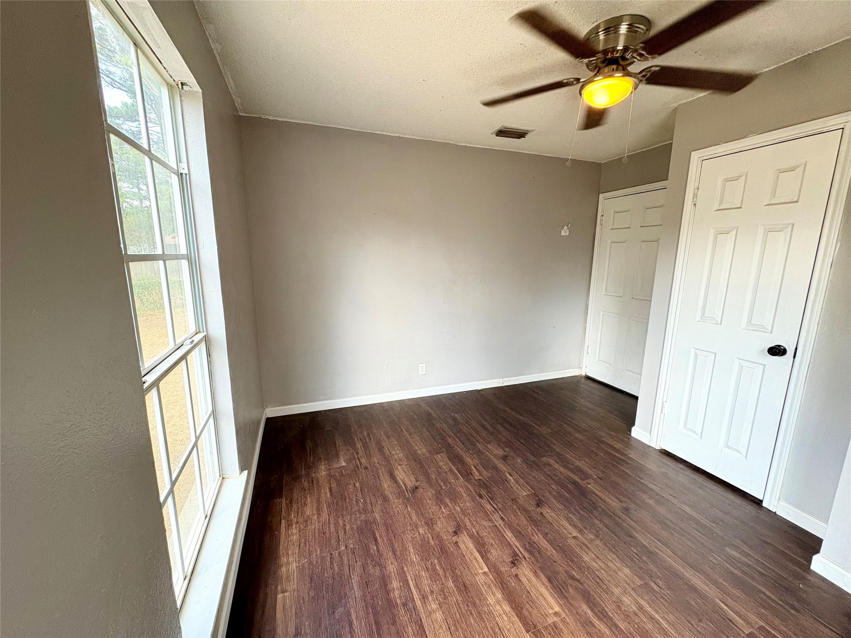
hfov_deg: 102.1
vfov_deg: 85.7
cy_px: 319
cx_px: 426
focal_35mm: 14
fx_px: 344
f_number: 2.2
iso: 160
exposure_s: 1/120
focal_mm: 2.22
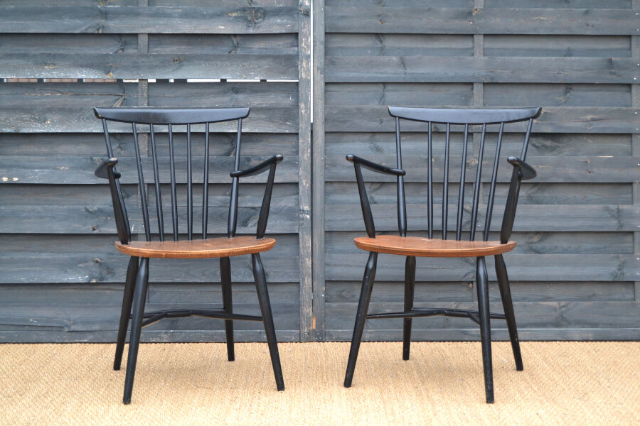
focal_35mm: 60
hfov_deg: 33.4
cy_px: 213
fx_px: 1067
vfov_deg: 22.6
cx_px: 320
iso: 1000
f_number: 5
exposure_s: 1/60
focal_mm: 40
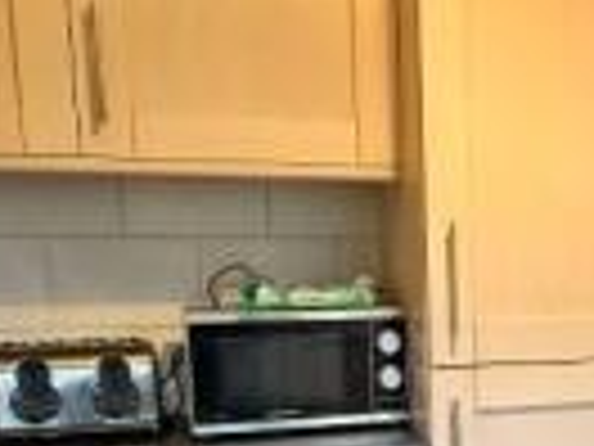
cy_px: 399
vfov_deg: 23.1
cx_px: 686
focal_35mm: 62
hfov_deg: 27.9
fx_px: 1064
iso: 400
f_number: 2.2
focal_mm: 2.22
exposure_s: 1/83
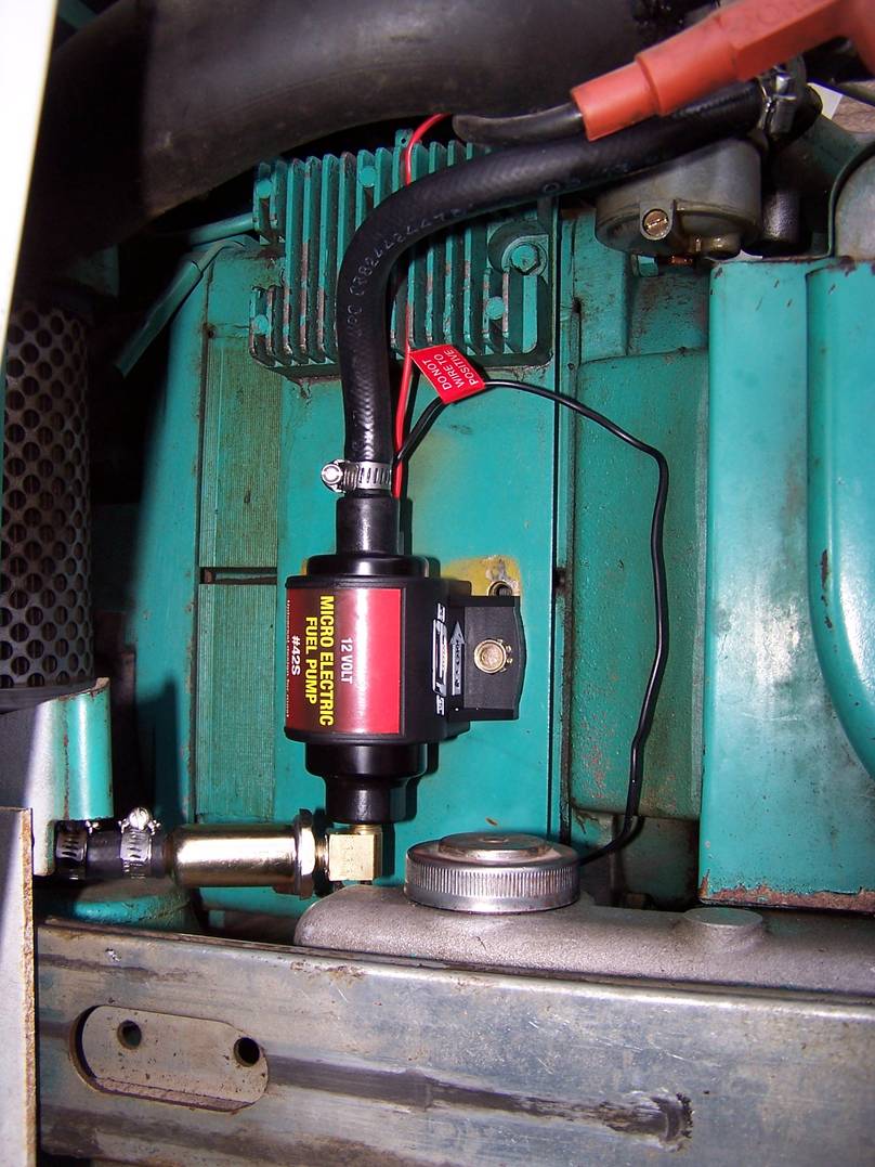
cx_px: 438
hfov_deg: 37.7
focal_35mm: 38
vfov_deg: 49.0
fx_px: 1280
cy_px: 584
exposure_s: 1/60
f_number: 2.8
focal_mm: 6.3
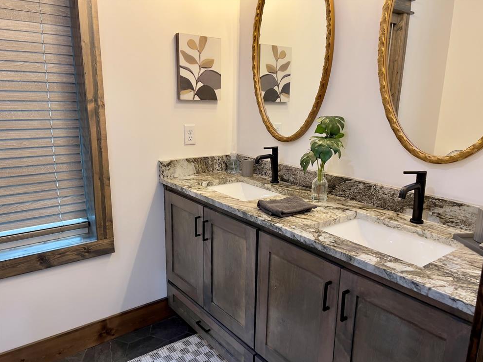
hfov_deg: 65.3
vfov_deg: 51.4
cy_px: 185
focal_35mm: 27
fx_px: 377
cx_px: 249
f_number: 1.5
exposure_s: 1/60
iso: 100
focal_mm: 5.7
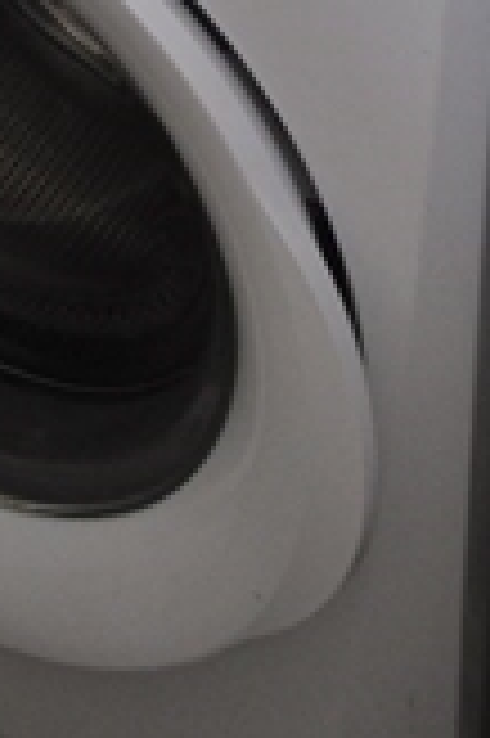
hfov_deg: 14.4
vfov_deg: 16.3
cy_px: -909
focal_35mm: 77
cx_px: -512
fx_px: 1582
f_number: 4.5
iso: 400
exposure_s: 1/80
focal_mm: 11
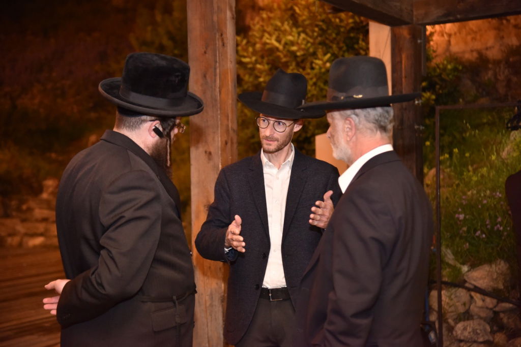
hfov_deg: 31.0
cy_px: 174
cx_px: 260
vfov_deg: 20.9
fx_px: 941
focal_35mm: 65
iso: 2000
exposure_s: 1/125
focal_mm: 65
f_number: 4
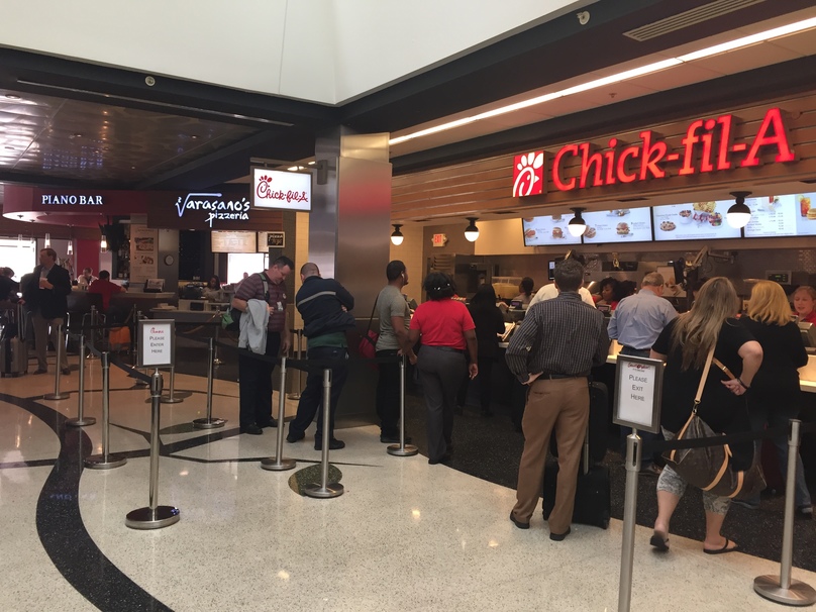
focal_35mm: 29
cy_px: 306
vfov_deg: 48.2
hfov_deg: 61.7
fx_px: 684
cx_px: 408
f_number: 2.2
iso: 32
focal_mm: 4.15
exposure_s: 1/30
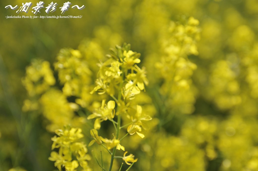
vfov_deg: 18.1
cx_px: 129
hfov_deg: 27.0
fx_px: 537
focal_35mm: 75
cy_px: 86
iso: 200
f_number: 4
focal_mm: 50
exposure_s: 1/1000
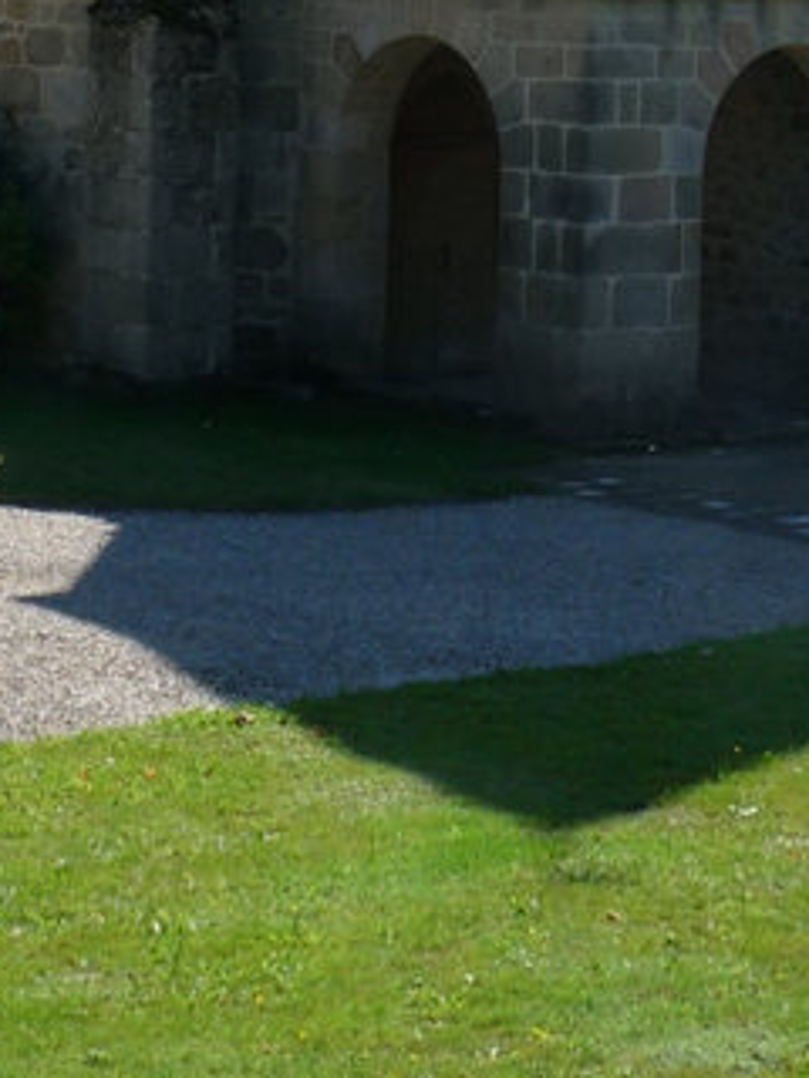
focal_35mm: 137
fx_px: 4269
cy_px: -411
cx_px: 437
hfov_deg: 10.8
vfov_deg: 13.7
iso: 100
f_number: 5.6
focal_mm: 8.7
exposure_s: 1/250
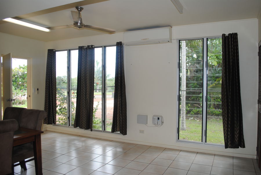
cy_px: 88
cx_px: 130
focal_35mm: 27
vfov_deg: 48.0
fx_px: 196
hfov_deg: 67.3
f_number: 3.5
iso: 125
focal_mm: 18
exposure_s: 1/125
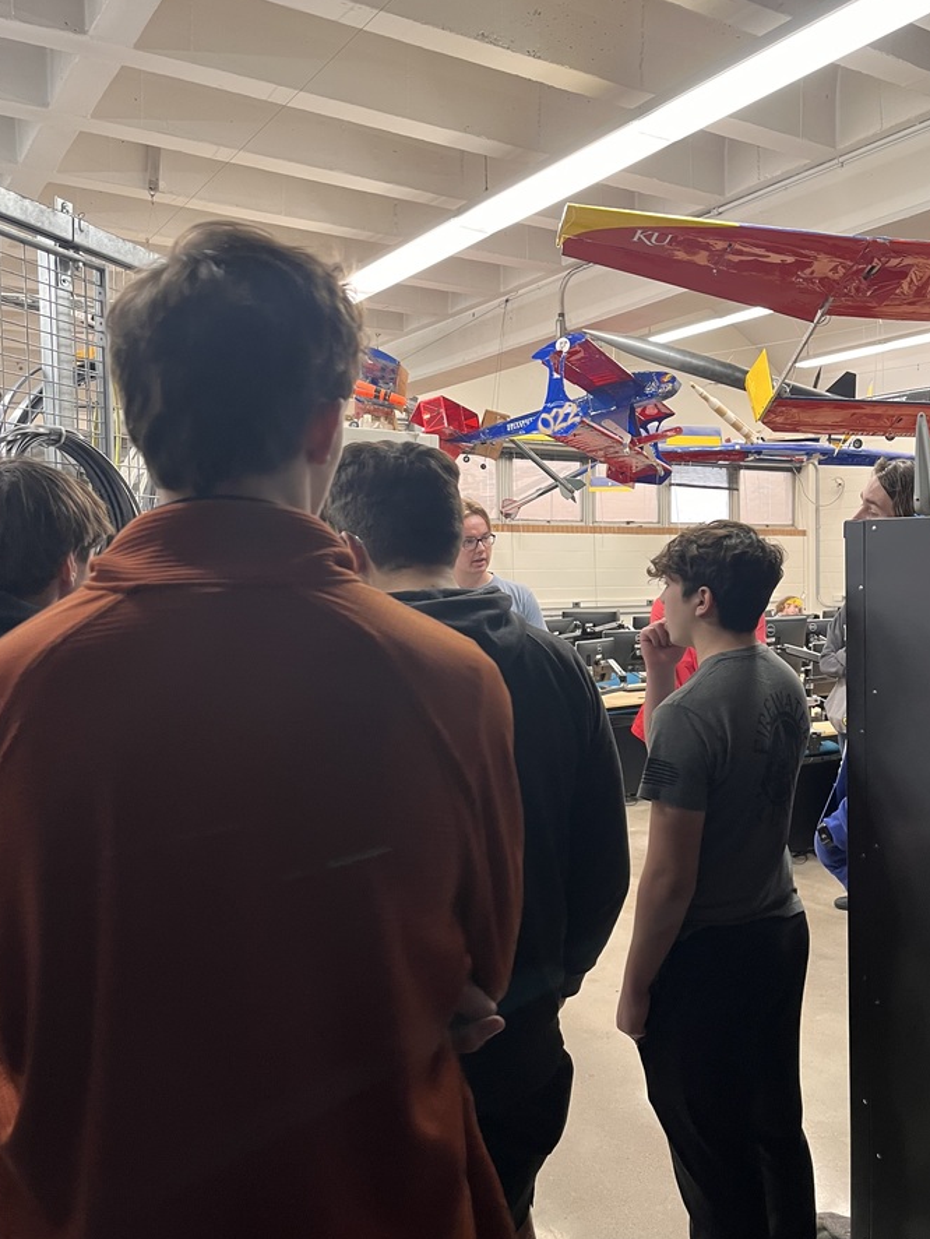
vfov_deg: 59.9
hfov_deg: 46.7
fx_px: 1074
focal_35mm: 30
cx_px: 526
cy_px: 584
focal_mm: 5.1
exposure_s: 1/60
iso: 125
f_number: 1.6
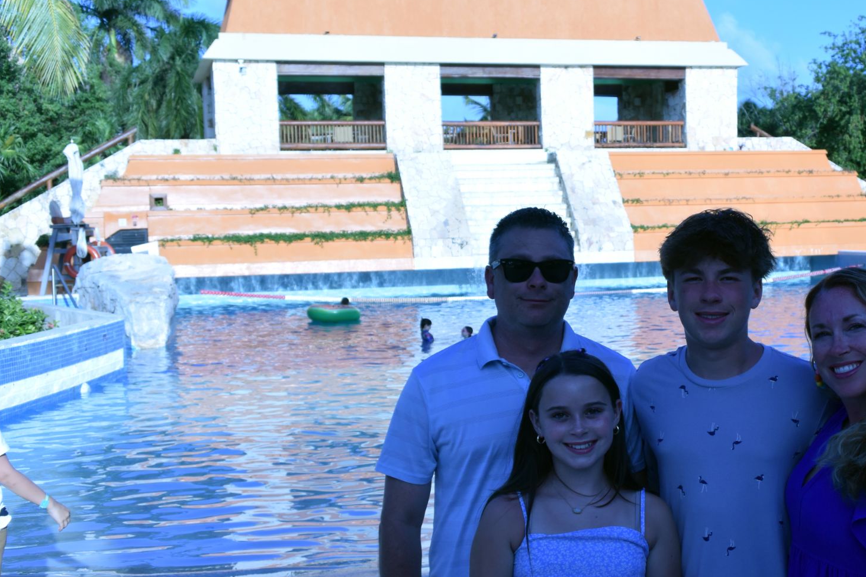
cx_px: 603
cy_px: 300
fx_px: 1347
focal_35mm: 56
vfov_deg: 24.2
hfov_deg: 35.2
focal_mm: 15
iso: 160
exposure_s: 1/500
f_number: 5
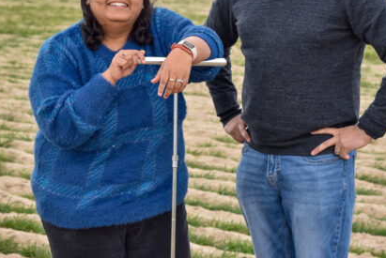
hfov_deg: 14.6
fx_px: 1503
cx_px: 187
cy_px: 33
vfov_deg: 9.8
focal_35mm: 140
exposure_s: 1/400
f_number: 5.6
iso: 200
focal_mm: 75
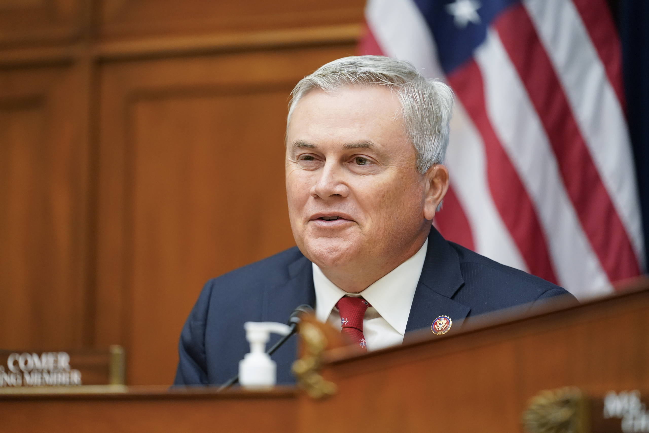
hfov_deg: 10.3
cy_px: 216
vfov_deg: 6.9
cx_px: 324
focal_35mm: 200
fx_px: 3605
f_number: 2.8
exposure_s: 1/640
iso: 4000
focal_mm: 200
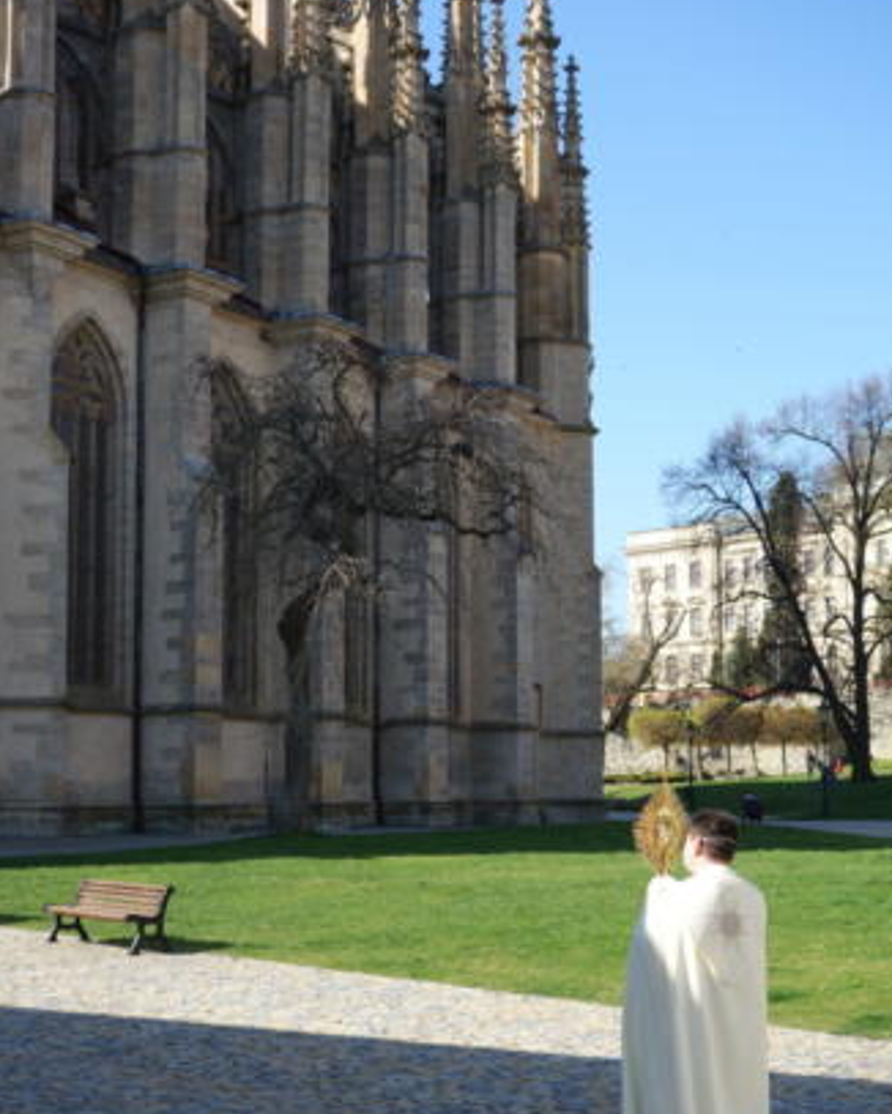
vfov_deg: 35.3
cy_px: 646
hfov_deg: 28.6
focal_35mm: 53
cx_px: 447
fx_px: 1748
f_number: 5.6
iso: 125
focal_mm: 17.18
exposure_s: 1/250
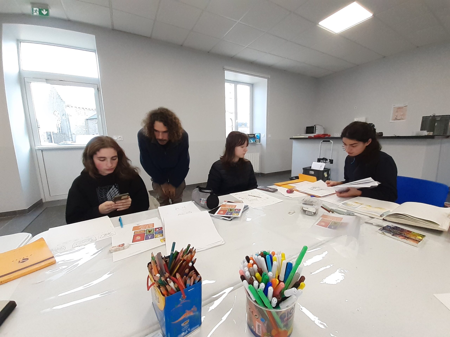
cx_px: 225
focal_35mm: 13
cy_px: 168
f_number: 2.2
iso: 125
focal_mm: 1.13
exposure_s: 1/50
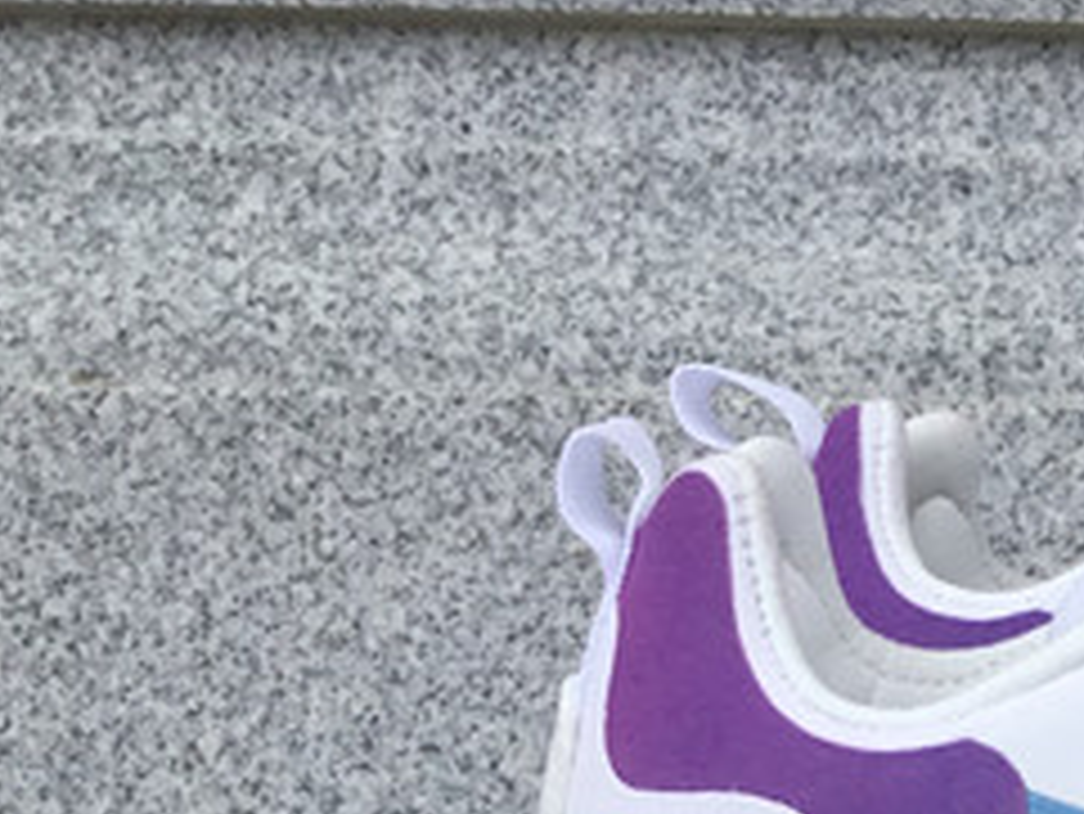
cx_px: 1426
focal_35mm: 103
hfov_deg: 17.8
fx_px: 3227
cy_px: 1196
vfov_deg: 13.6
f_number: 2.4
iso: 25
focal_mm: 3.3
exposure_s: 1/460
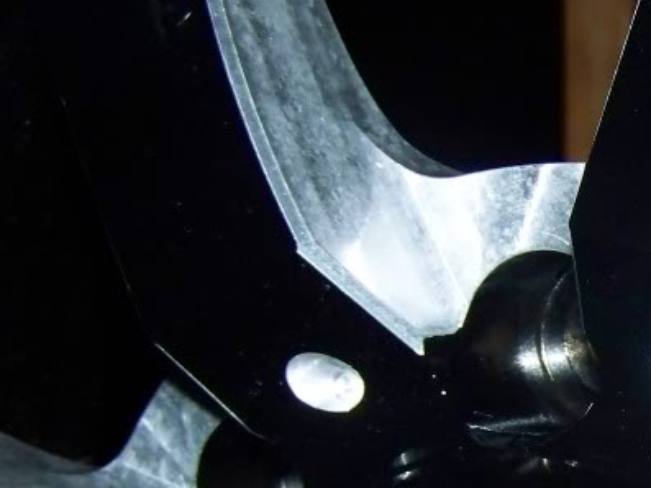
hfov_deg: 19.0
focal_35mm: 98
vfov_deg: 14.8
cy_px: 488
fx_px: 1844
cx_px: 761
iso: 200
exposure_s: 1/30
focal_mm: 6.3
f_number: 2.8
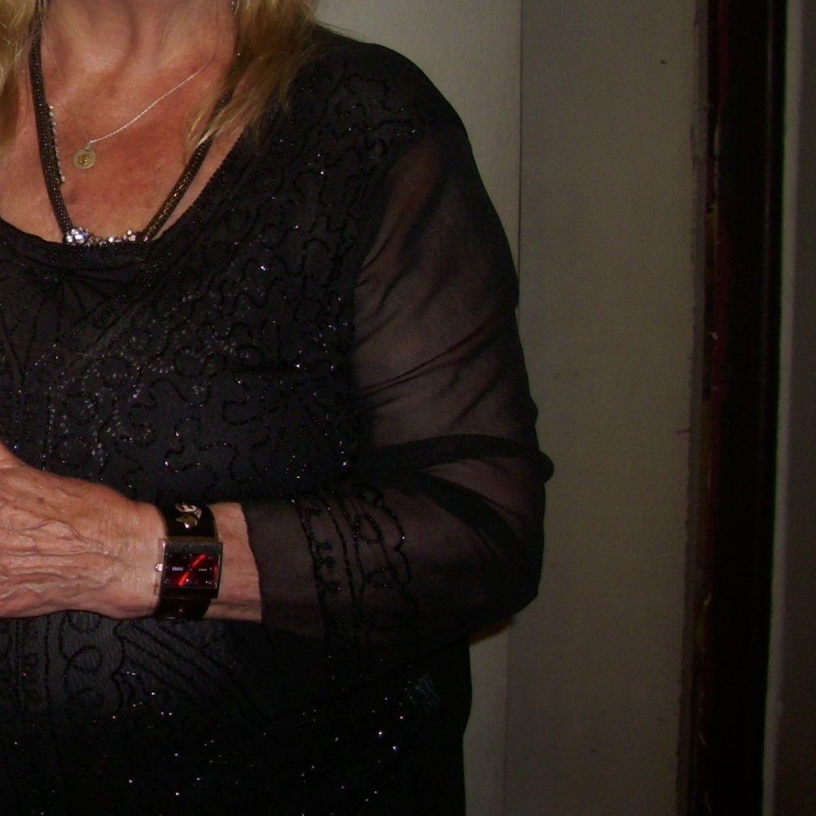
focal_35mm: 71
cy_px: 227
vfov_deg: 24.1
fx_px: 1894
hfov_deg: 21.9
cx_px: -237
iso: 50
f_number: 2.8
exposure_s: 1/30
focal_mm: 6.2
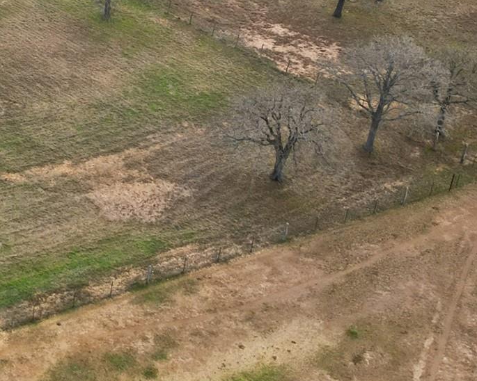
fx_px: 988
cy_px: 8
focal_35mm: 70
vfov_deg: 21.2
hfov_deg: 23.8
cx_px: -146
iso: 100
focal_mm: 6.7
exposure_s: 1/180
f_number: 1.7
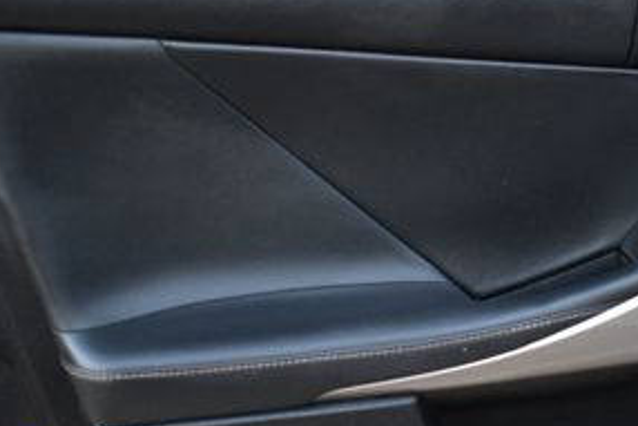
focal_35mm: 77
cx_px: 553
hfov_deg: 25.6
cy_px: 285
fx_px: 1367
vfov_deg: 17.7
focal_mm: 23
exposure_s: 1/15
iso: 1600
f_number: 4
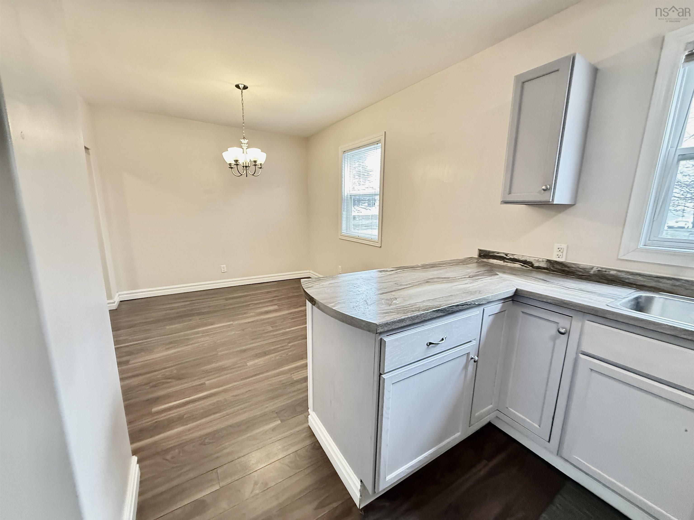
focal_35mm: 14
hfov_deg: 102.1
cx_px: 347
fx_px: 281
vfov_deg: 85.7
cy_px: 260
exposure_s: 1/60
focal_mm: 2.22
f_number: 2.2
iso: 640
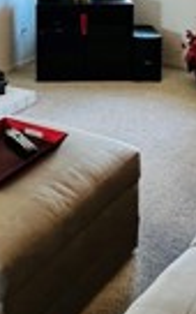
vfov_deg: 27.2
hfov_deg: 18.5
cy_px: -21
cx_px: 53
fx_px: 598
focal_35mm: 70
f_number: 2.2
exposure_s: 1/60
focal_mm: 2.22
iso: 250
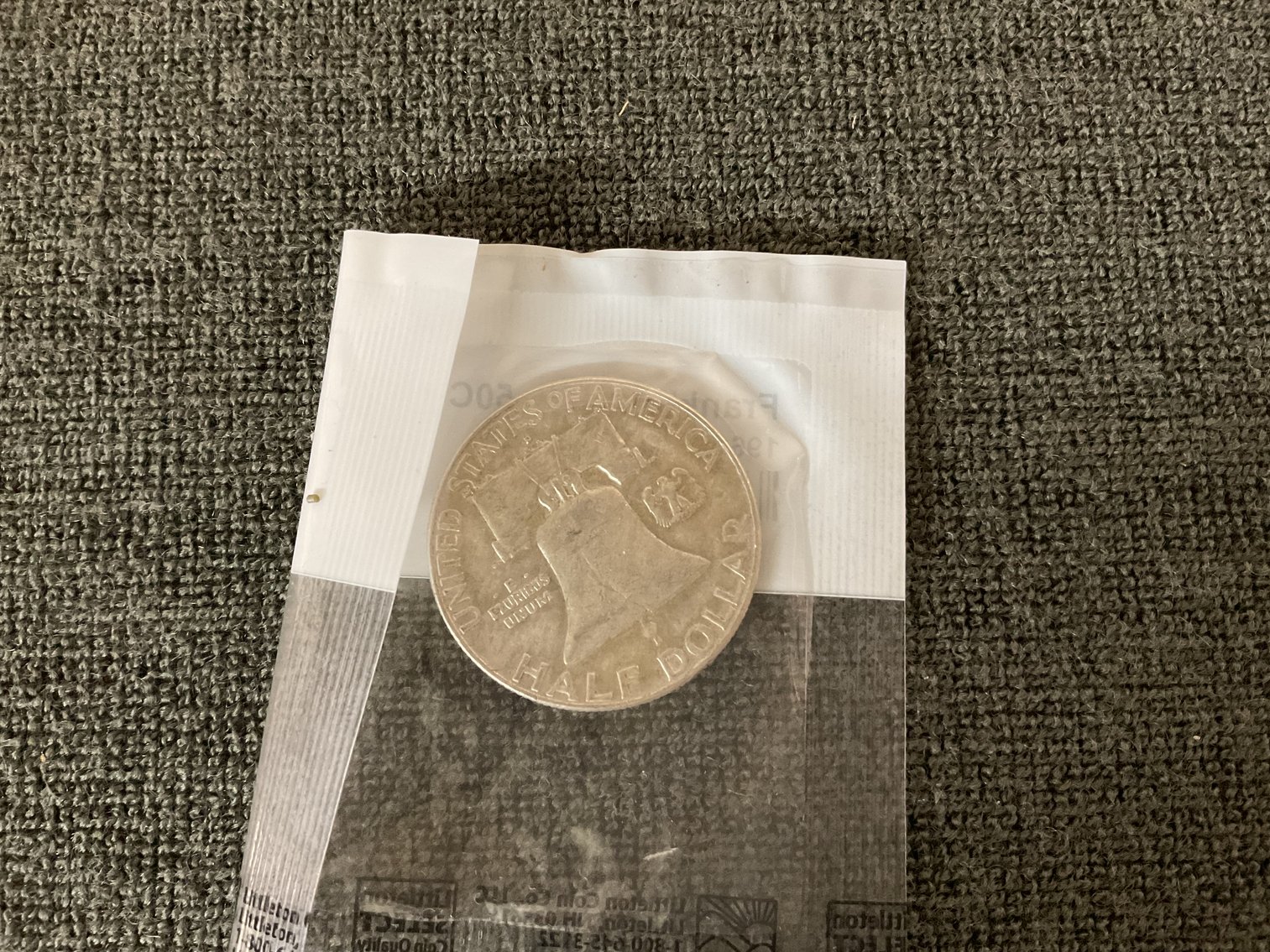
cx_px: 635
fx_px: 1064
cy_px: 476
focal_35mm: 29
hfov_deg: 61.7
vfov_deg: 48.2
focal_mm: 3
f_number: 1.8
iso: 400
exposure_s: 1/30
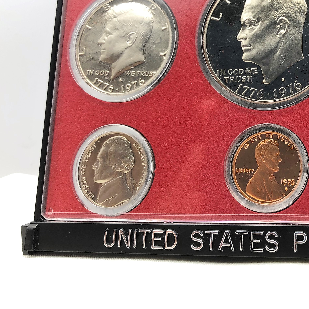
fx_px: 535
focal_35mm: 53
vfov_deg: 31.5
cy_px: 72
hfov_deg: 30.2
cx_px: 303
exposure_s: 1/87
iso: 20
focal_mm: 3.99
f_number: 1.8
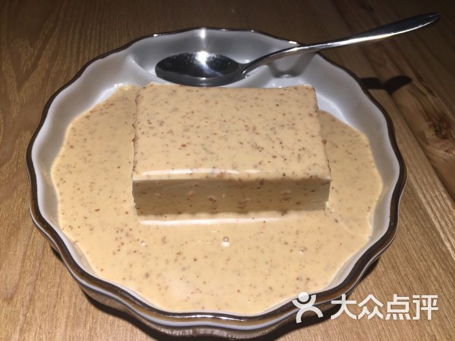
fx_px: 381
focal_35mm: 29
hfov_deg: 61.7
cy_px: 170
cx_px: 228
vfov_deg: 48.2
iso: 25
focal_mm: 4.15
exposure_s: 1/100
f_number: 2.2
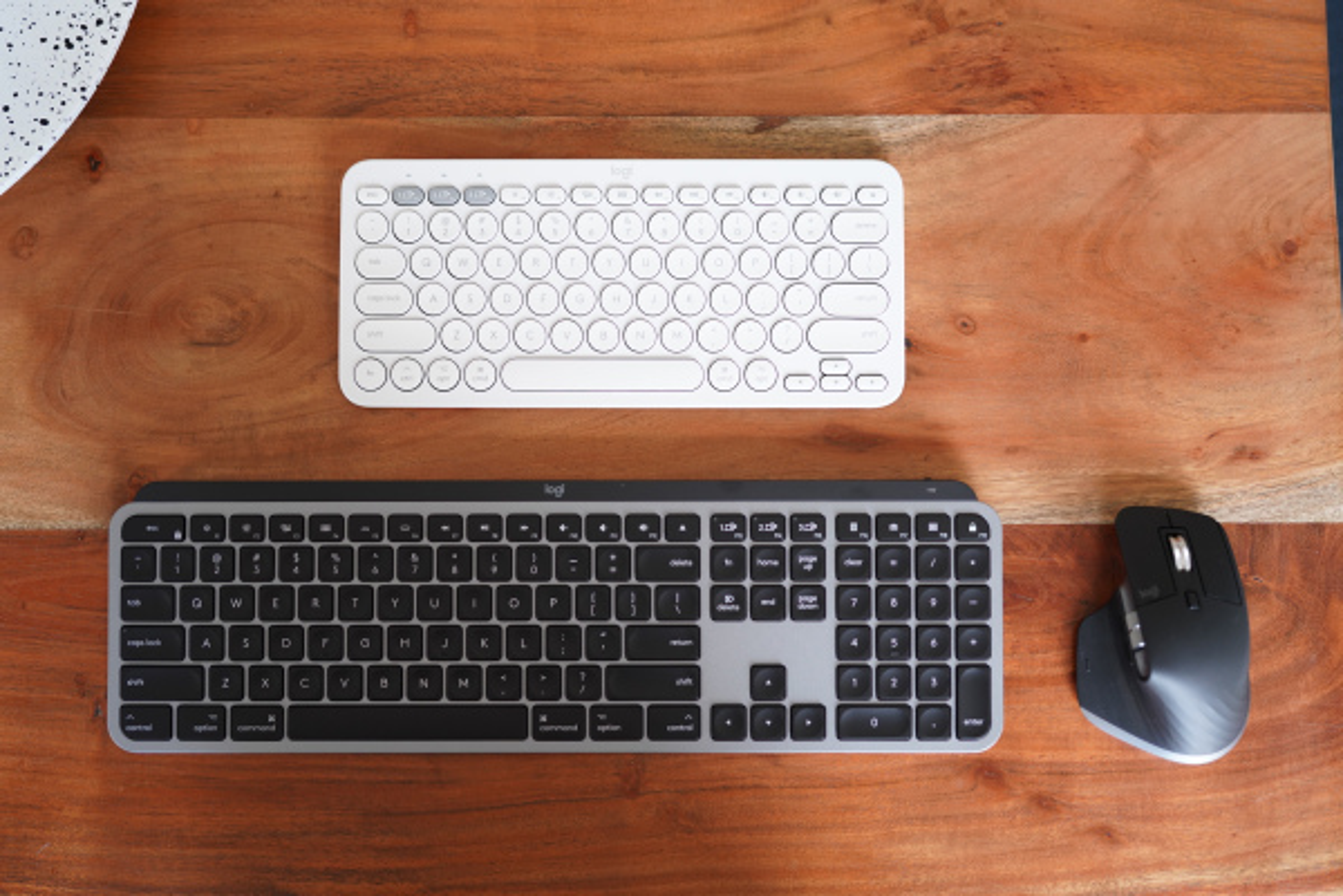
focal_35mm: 50
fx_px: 1865
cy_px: 448
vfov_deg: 27.0
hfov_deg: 39.6
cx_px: 672
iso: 640
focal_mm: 50
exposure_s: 1/160
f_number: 2
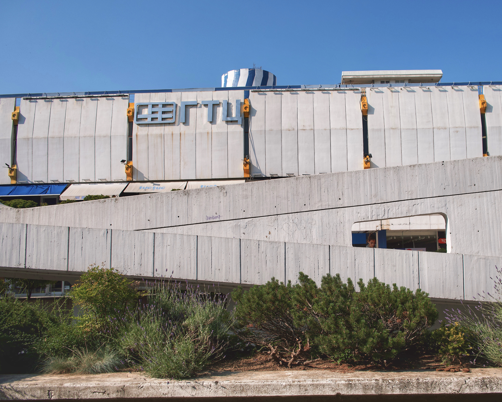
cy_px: 203
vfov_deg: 47.1
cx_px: 299
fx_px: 461
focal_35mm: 31
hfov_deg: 56.8
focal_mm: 18
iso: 160
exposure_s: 1/1250
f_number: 6.4
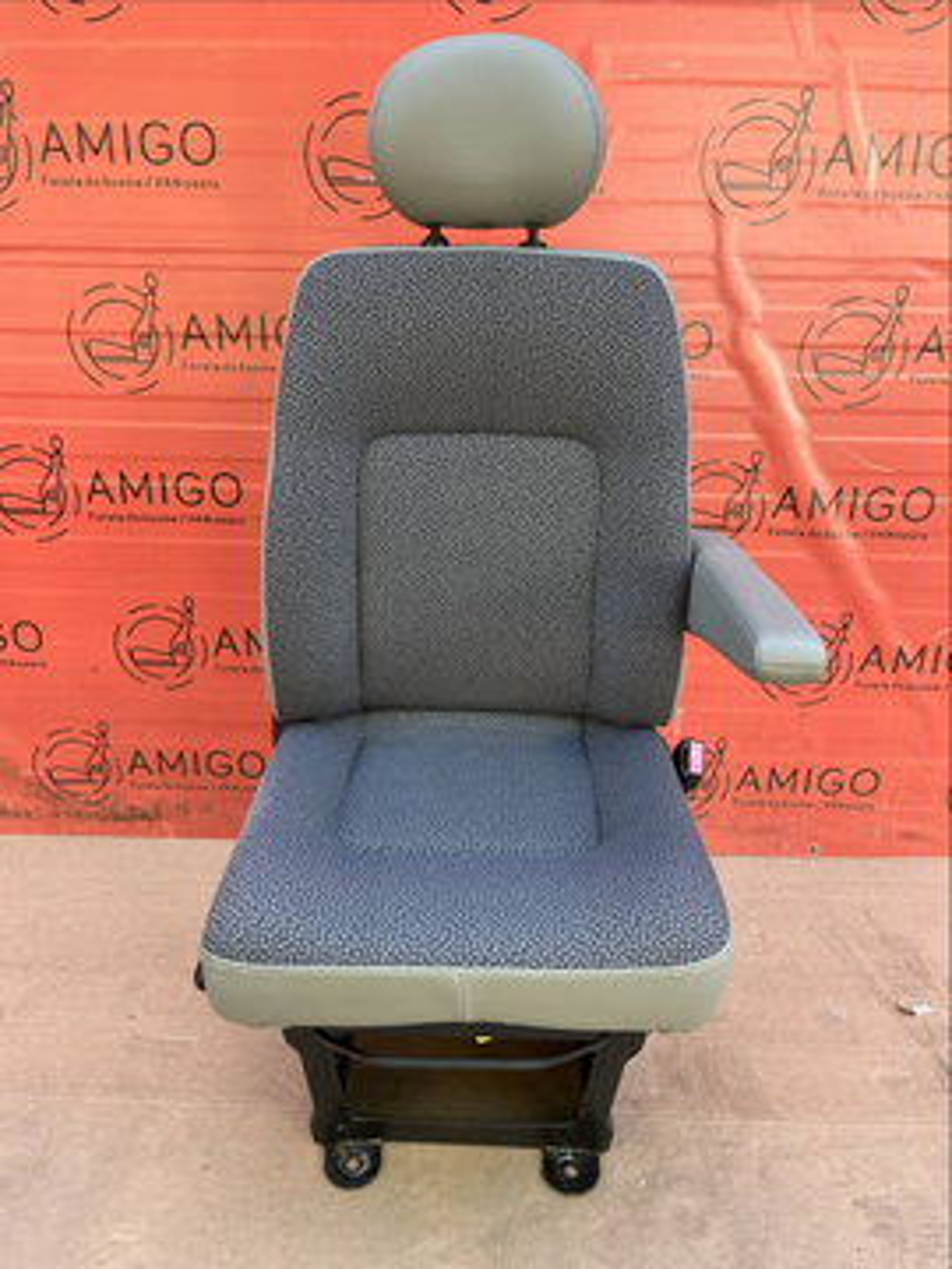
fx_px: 953
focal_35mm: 26
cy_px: 634
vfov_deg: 67.3
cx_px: 476
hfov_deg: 53.1
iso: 50
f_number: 1.6
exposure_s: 1/121
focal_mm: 5.1
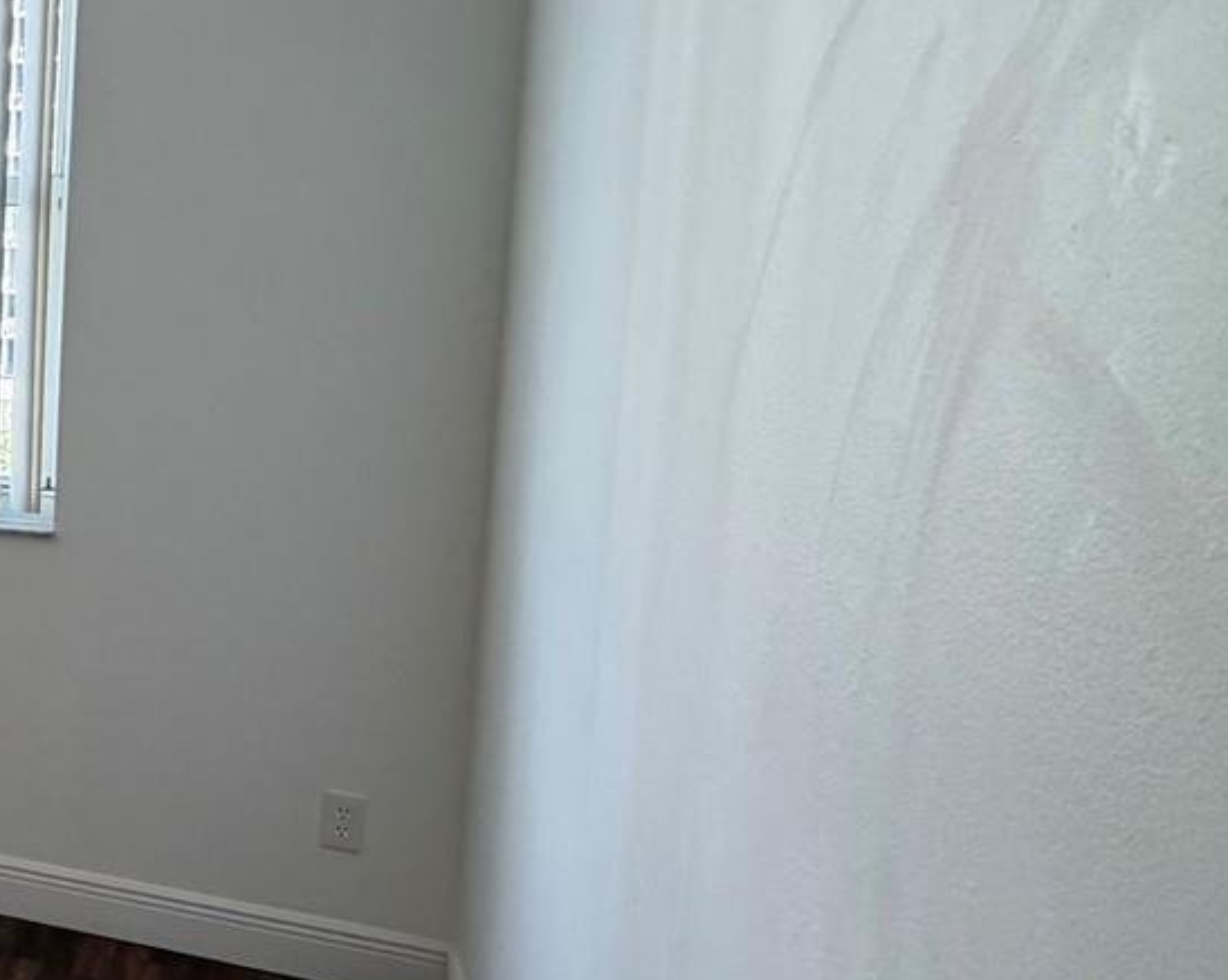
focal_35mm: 40
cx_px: -402
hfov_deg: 32.8
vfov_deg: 37.2
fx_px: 1453
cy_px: 413
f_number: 2.2
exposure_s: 1/120
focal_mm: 2.22
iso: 125
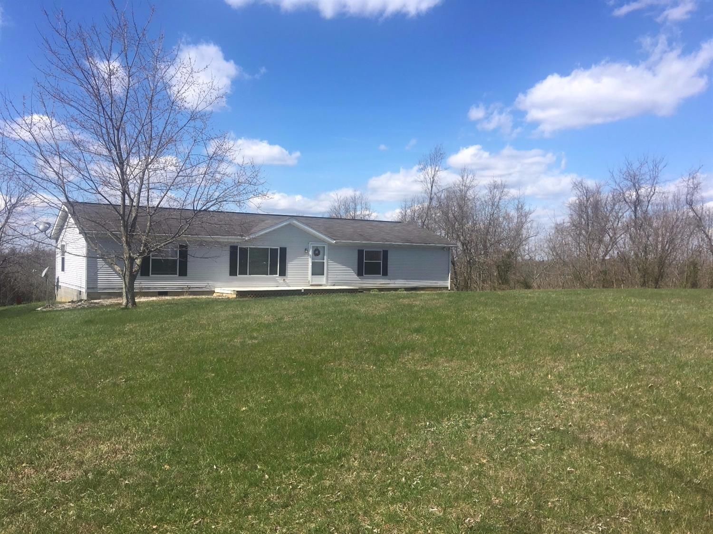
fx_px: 597
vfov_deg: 48.2
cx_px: 356
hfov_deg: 61.7
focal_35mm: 29
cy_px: 267
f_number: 2.2
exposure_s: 1/1748
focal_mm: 4.15
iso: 25
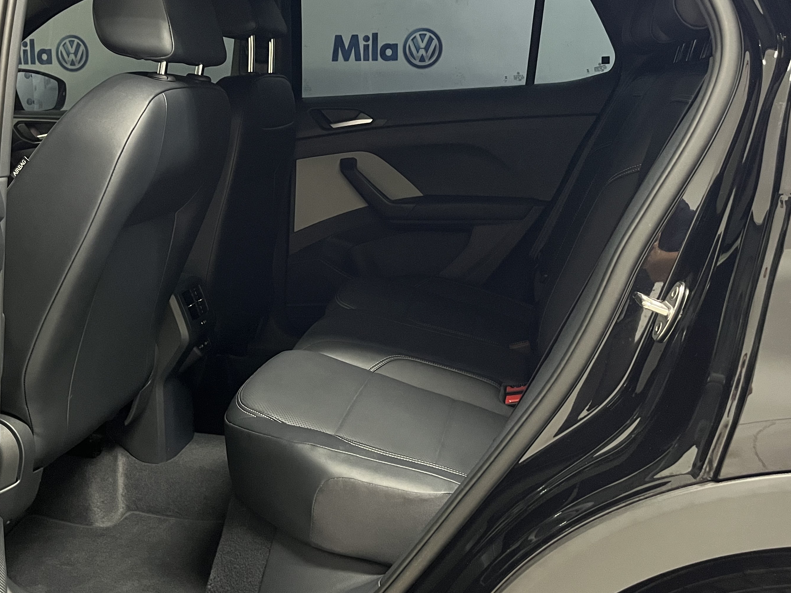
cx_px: 331
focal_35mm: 39
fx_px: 891
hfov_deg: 47.7
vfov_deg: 36.7
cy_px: 247
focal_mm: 5.1
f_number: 1.6
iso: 640
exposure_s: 1/30
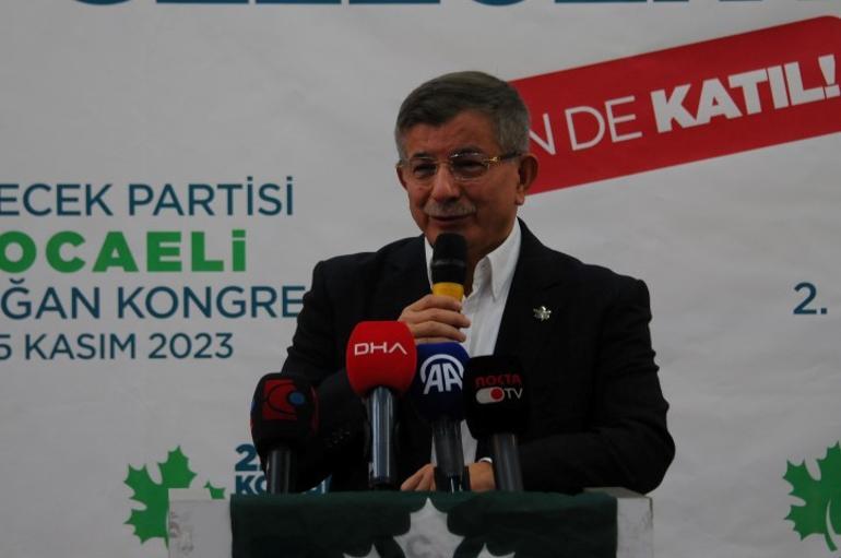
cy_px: 279
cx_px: 420
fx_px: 4374
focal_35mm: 188
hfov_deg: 11.0
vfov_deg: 7.3
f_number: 5.6
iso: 1000
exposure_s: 1/80
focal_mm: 125
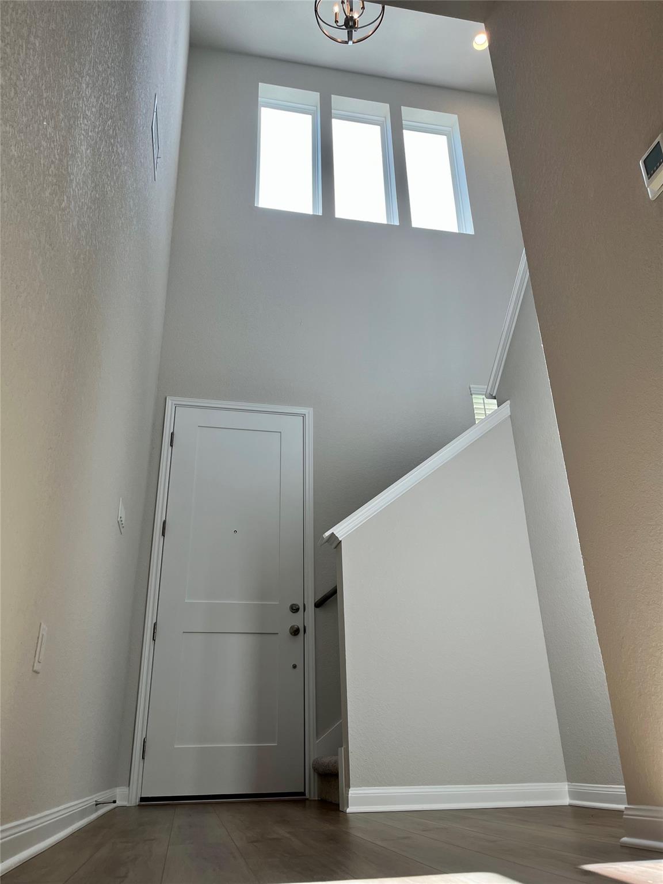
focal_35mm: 26
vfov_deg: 67.3
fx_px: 664
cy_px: 442
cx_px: 332
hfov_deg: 53.1
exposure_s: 1/273
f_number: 1.6
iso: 40
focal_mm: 5.1
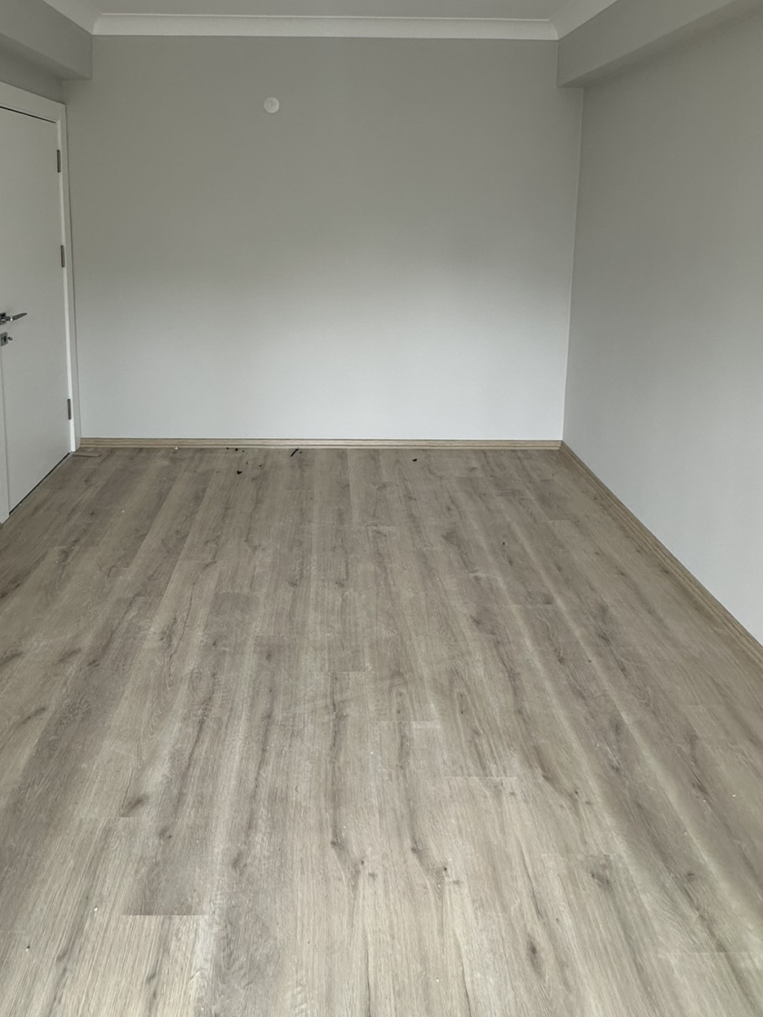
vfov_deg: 70.4
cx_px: 331
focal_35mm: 23
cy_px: 293
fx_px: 676
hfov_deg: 58.7
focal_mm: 2.22
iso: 125
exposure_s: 1/99
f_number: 2.2
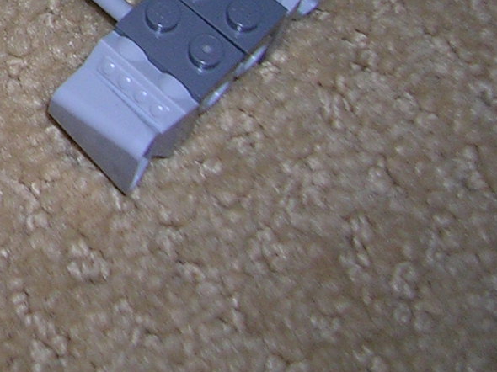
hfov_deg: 13.7
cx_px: -337
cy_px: -263
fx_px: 1894
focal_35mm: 132
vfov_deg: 10.6
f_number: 2.8
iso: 50
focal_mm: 5.8
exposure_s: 1/60.1
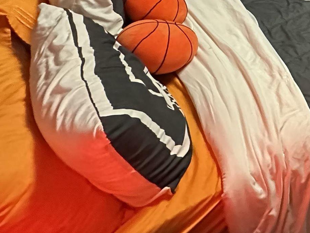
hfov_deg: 28.7
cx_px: 447
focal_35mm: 47
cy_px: -139
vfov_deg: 23.2
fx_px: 421
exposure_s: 1/60
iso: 1000
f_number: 2.2
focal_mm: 2.22
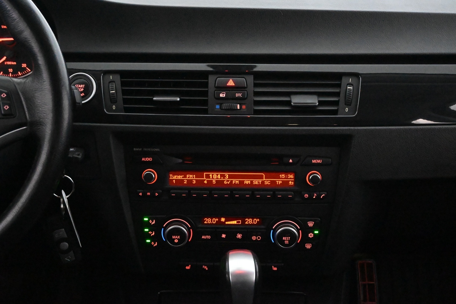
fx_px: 760
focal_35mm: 60
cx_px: 228
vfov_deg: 22.6
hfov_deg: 33.4
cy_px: 152
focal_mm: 40
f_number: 5.6
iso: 20000
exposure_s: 1/60
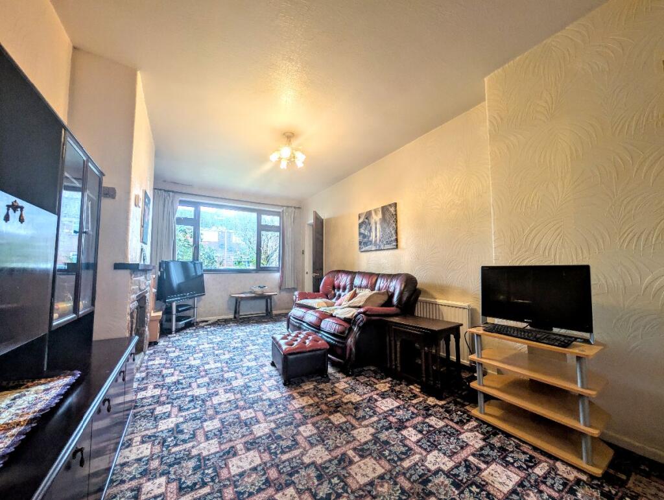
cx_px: 332
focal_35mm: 12
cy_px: 250
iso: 53
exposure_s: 1/20
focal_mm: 2.02
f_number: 1.7
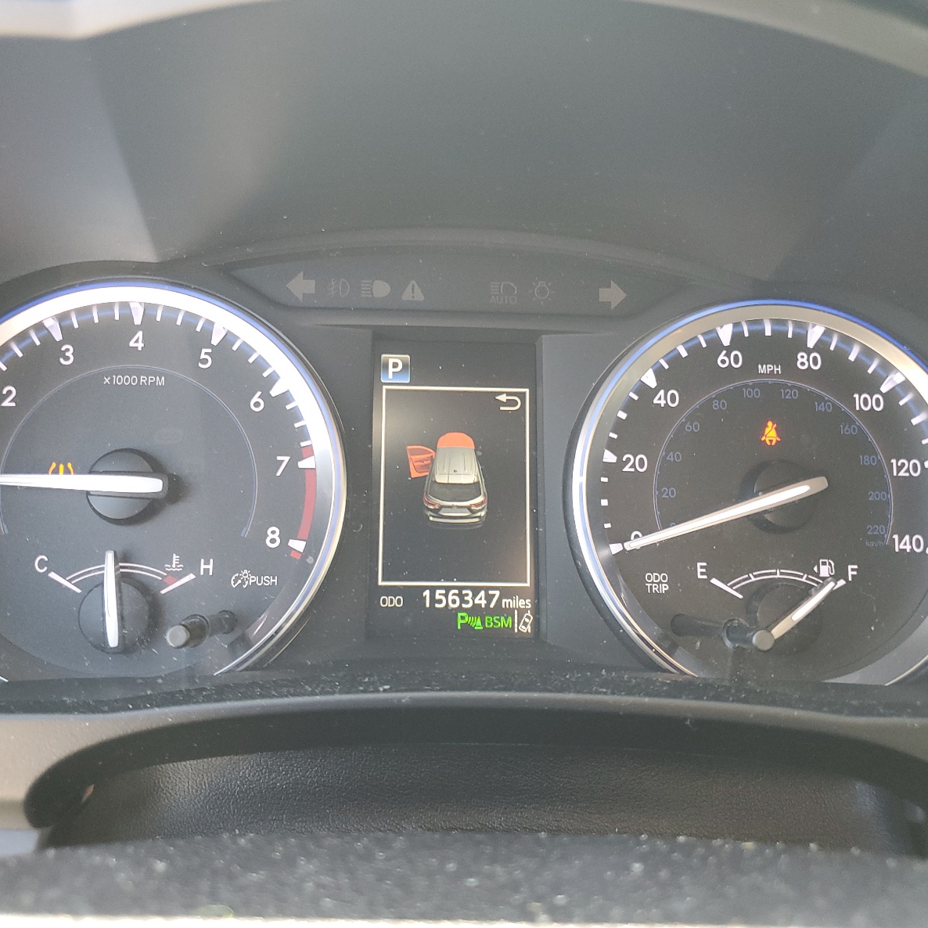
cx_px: 449
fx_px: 940
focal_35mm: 31
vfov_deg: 52.5
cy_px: 460
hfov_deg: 52.5
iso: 91
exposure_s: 1/60.2
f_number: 1.5
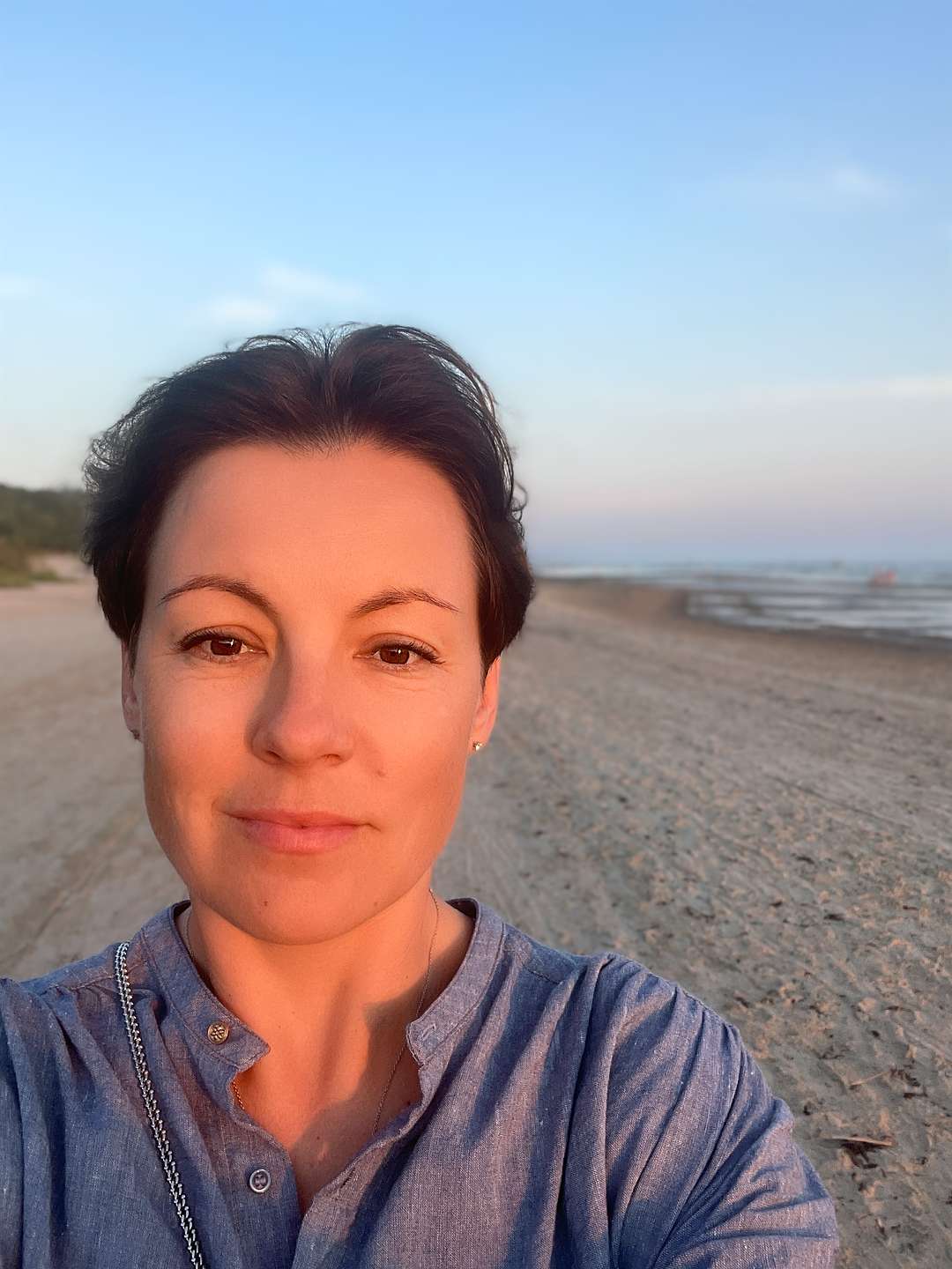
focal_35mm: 30
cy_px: 634
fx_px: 1100
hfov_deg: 46.8
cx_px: 476
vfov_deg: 60.0
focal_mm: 2.71
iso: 32
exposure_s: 1/121
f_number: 2.2
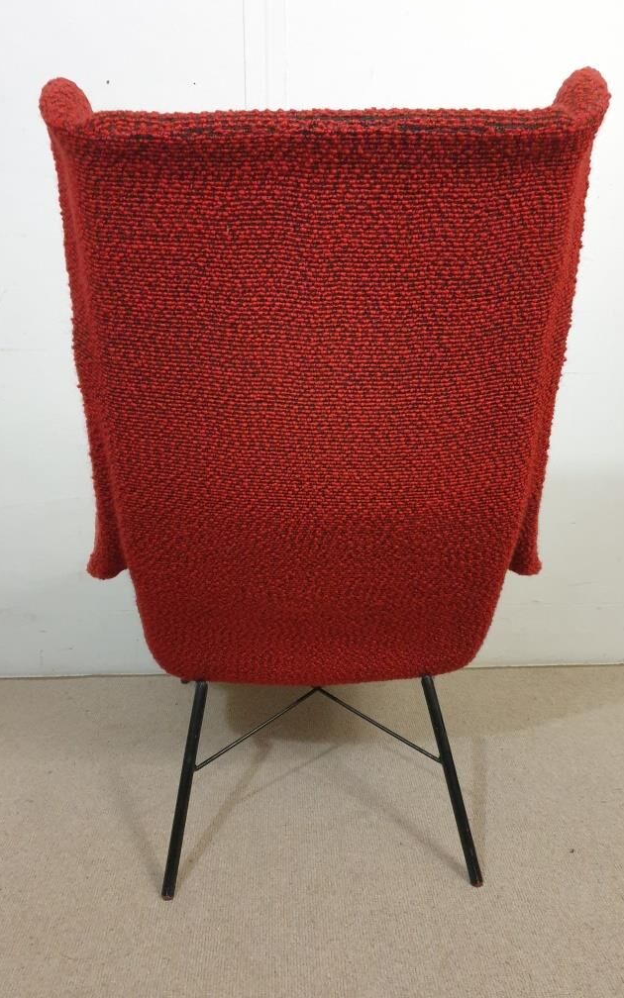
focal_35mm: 28
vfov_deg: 66.5
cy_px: 499
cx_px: 314
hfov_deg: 44.5
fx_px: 762
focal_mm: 4.3
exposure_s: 1/50
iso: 400
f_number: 1.5
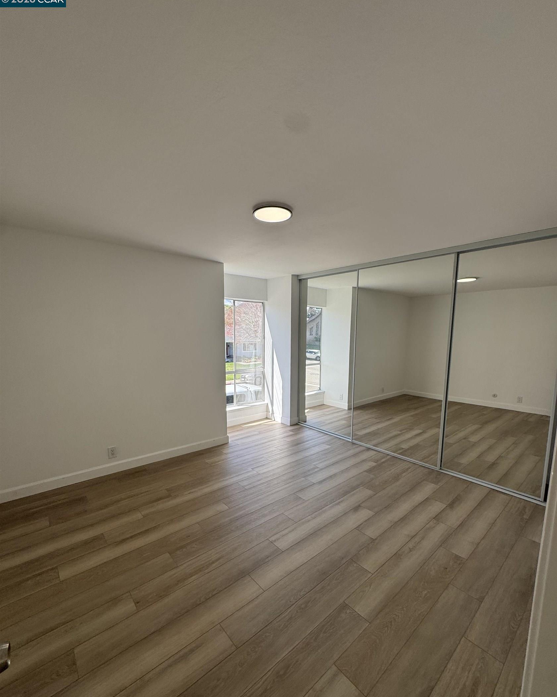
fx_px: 309
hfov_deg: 84.0
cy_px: 373
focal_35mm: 15
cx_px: 286
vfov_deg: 96.6
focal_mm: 2.22
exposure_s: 1/414
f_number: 2.2
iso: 40
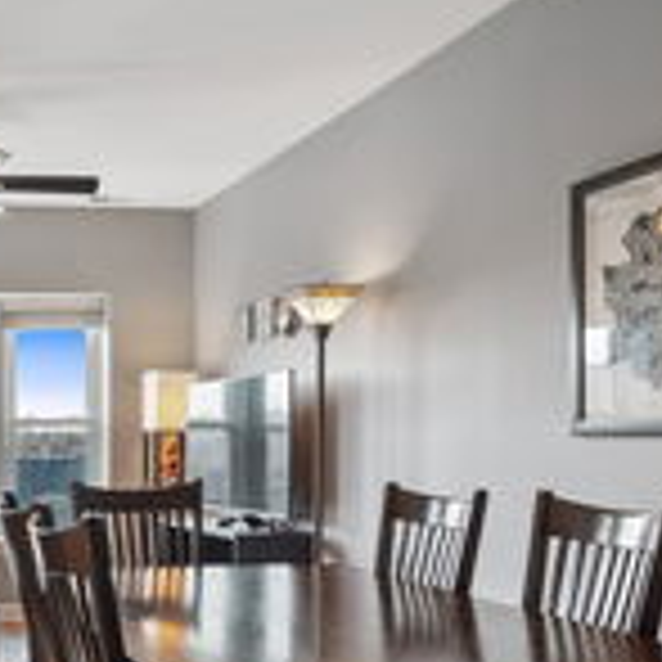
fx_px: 1017
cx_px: -70
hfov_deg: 31.8
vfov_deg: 35.7
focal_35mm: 47
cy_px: 441
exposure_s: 1/2.5
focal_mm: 17
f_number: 8
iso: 200
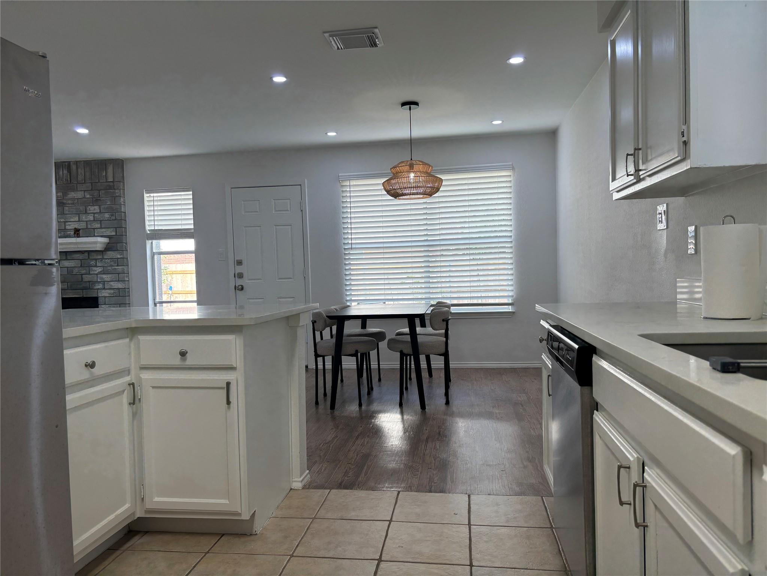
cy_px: 288
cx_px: 384
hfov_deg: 67.3
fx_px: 576
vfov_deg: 53.1
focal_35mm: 26
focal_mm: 5.96
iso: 64
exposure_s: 1/137
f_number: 1.6
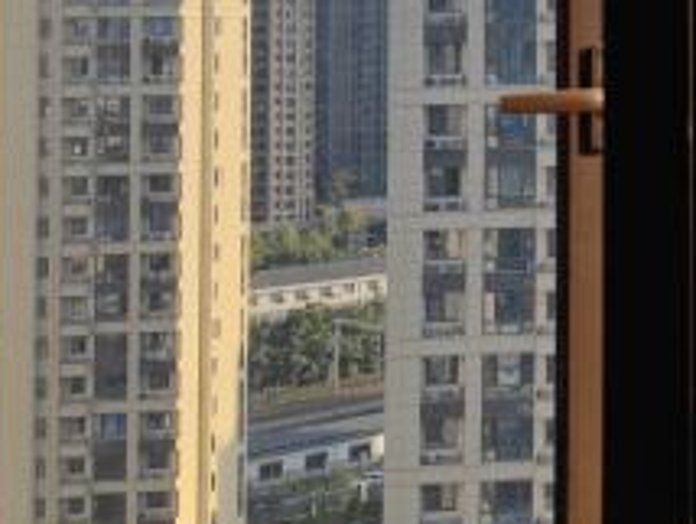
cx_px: 1008
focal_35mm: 142
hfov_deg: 13.2
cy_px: -16
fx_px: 2858
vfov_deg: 10.4
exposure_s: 1/926
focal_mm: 7.59
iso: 50
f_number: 1.95
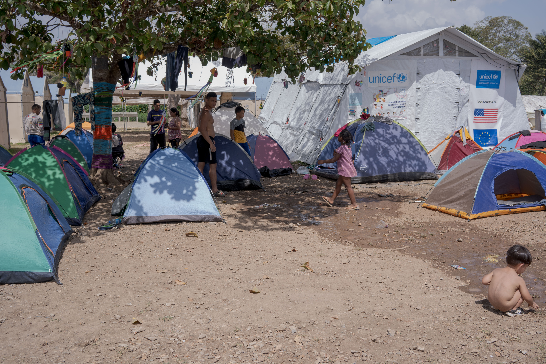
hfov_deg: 54.4
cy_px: 182
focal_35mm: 35
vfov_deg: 37.9
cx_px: 273
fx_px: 531
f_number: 7.1
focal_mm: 35
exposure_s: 1/250
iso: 100
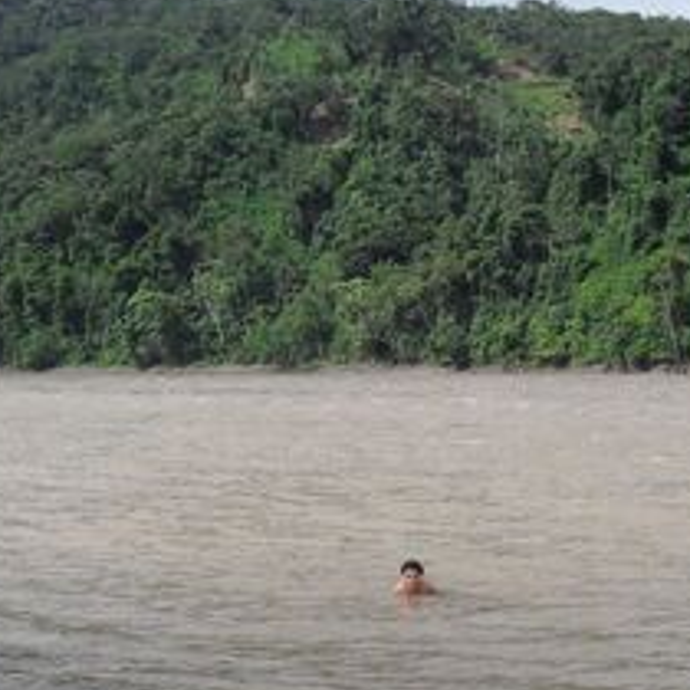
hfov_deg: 26.8
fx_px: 1443
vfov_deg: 26.9
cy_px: 388
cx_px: 450
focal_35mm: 64
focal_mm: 6.3
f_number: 8.3
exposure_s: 1/250
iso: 80
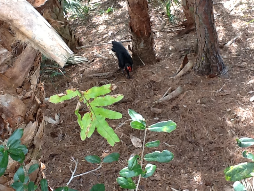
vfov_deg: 34.2
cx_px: 116
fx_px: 308
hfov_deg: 44.7
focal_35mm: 42
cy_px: 73
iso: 64
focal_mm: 2.03
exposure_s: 1/132
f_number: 2.4
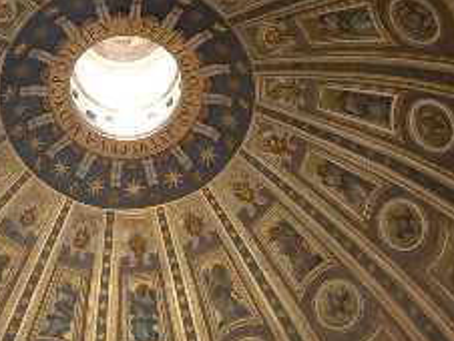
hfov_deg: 29.3
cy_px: 103
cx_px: 106
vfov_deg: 22.5
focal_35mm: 65
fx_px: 853
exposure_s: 1/8
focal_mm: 5.8
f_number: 2.6
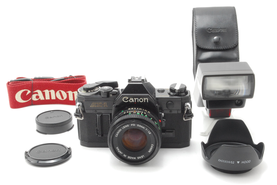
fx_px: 485
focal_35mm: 63
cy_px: 92
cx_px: 138
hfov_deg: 31.9
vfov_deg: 21.6
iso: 800
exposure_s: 1/250
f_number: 25
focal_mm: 42
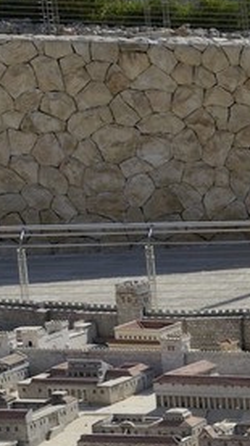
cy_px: 747
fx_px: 2867
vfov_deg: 8.6
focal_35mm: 243
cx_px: 1168
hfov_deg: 4.4
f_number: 13
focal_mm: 40
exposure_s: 1/200
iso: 200
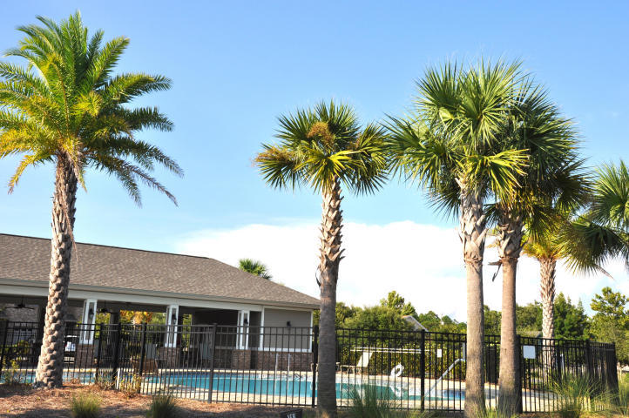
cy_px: 209
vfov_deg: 34.1
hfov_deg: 49.6
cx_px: 314
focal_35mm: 39
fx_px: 681
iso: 200
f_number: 10
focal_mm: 26
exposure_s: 1/400
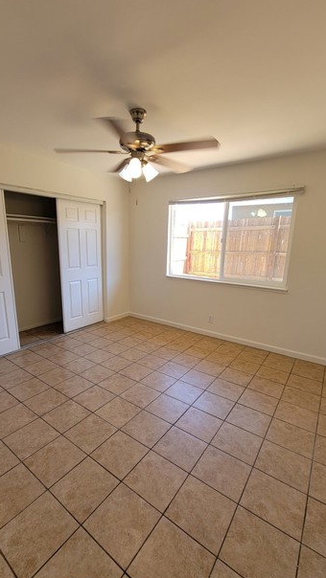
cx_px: 147
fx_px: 230
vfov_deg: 103.0
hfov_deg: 70.4
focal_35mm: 15
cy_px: 296
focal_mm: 2.2
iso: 64
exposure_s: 1/60
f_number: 2.2
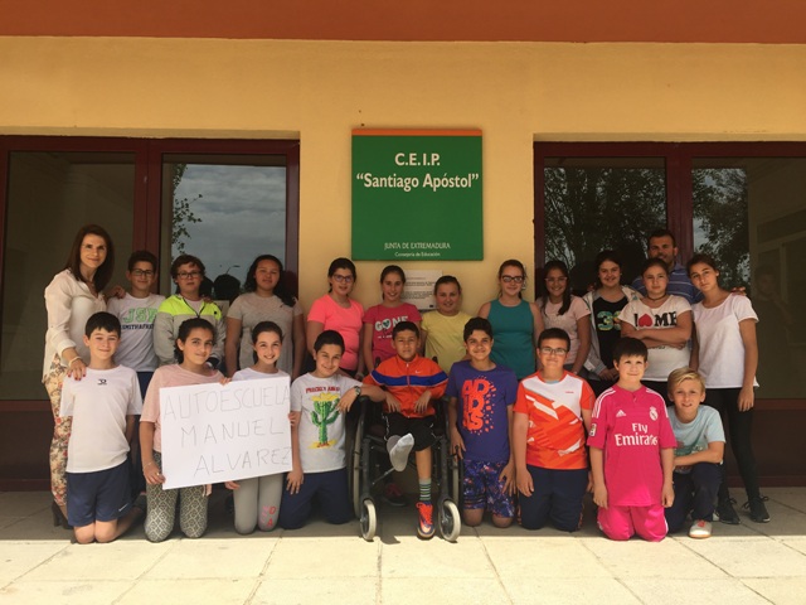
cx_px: 403
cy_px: 302
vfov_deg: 48.2
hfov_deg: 61.7
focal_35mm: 29
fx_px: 675
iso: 25
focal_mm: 4.15
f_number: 2.2
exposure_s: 1/916
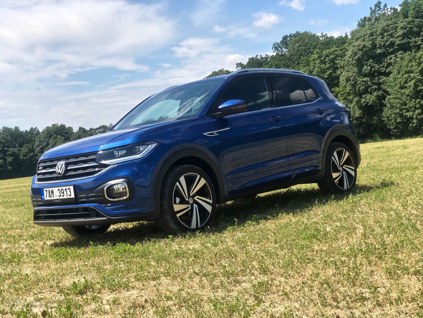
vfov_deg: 28.0
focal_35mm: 52
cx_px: 212
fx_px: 635
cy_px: 159
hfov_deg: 36.8
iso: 16
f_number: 2.4
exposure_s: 1/1185
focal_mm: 6
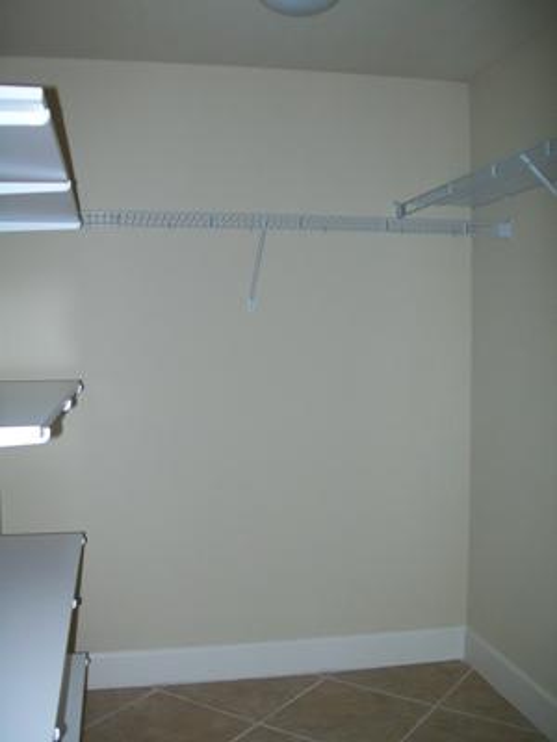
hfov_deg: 39.7
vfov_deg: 51.4
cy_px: 371
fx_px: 772
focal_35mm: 36
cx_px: 278
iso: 64
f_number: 2.7
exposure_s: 1/60
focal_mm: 6
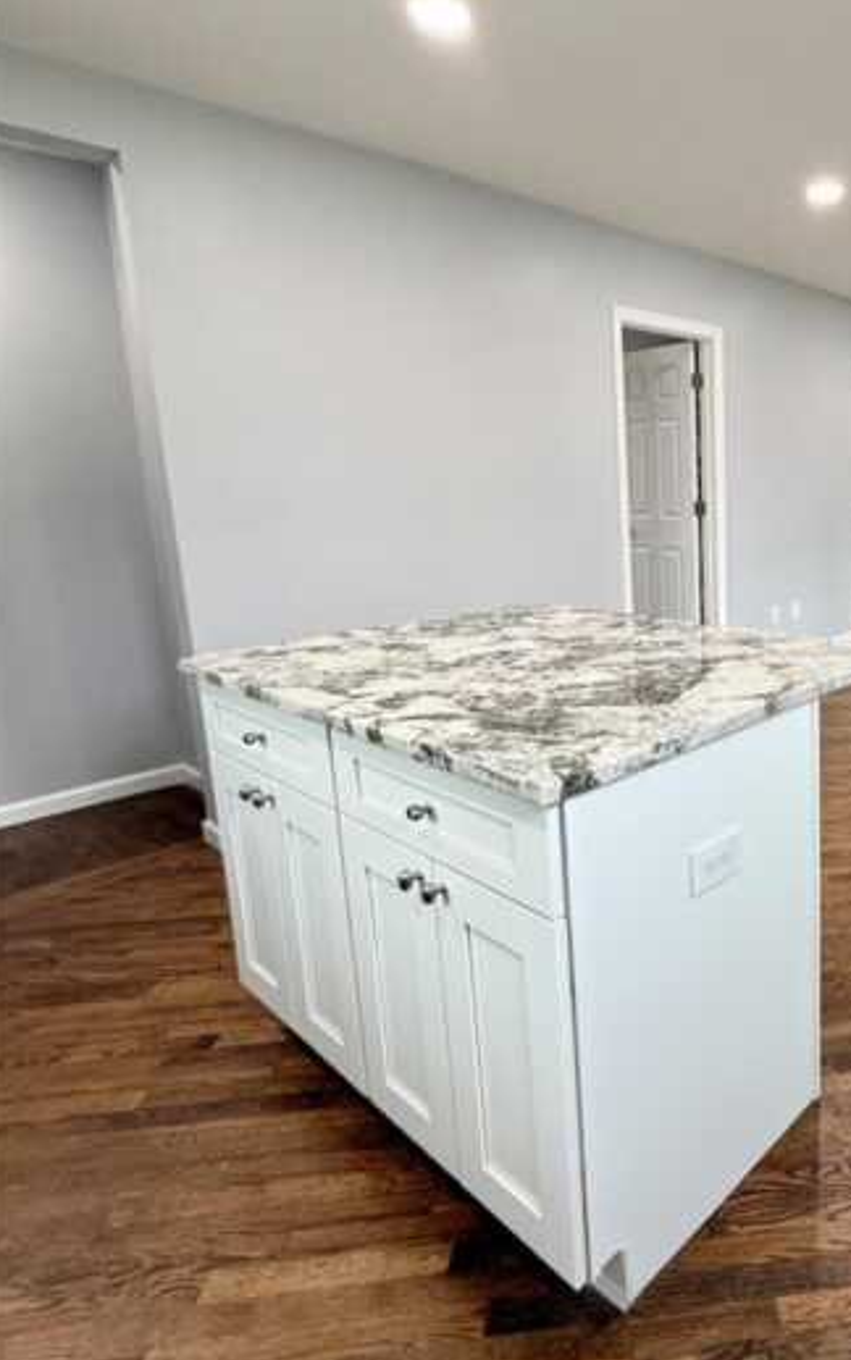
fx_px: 816
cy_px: 625
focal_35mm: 22
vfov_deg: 79.5
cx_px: 743
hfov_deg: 49.9
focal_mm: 2.22
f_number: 2.2
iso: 125
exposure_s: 1/99
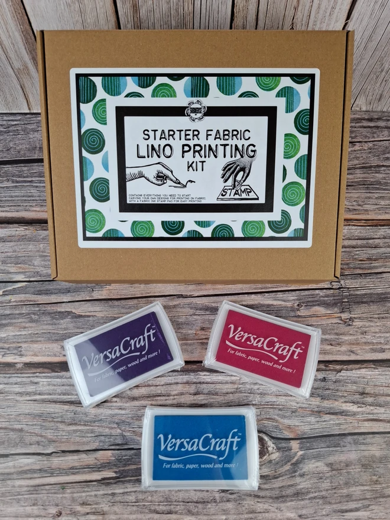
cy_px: 260
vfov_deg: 73.9
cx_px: 195
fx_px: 346
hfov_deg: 58.9
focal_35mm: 23
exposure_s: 1/103
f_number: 1.8
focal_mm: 5.54
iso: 50
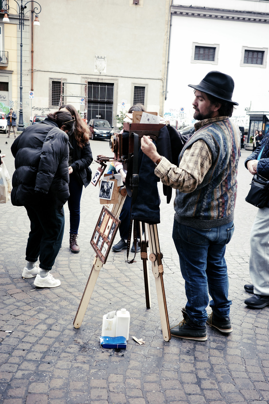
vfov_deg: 48.5
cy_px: 202
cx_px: 134
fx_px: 448
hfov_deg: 33.4
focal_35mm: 40
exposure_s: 1/160
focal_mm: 26
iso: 640
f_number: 3.2
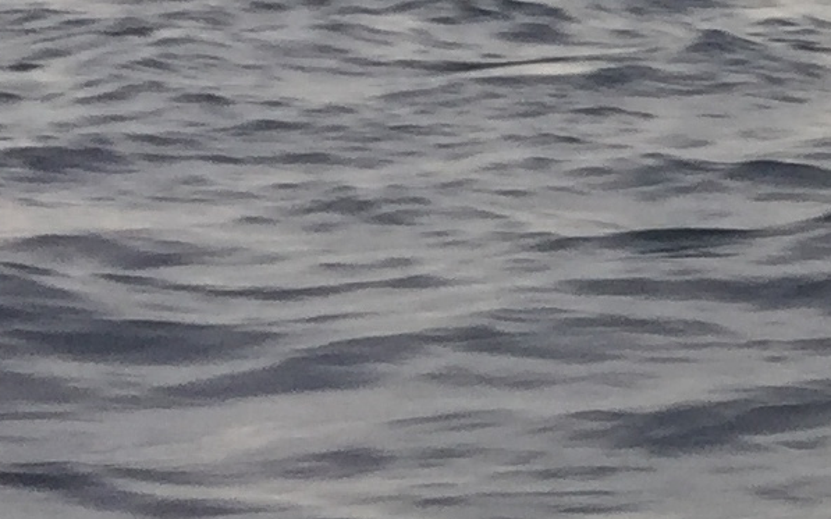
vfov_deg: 7.8
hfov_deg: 10.3
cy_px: 359
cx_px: 2184
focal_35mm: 168
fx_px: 3804
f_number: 2.2
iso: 32
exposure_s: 1/243
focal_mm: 4.15
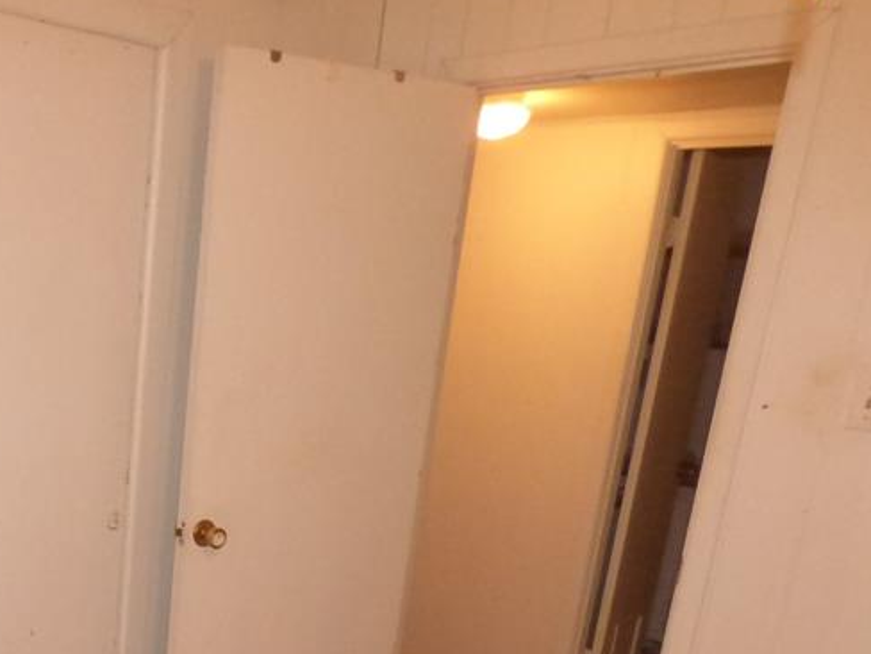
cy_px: 670
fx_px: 1057
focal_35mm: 42
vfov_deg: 31.5
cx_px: 59
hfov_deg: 40.7
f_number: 2.8
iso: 800
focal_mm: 3.58
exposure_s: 1/60
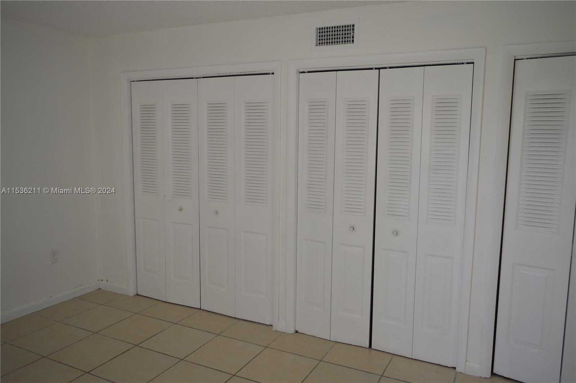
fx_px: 432
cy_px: 192
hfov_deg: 67.4
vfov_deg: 47.8
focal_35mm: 27
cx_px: 288
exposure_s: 1/125
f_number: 4
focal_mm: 18
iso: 250
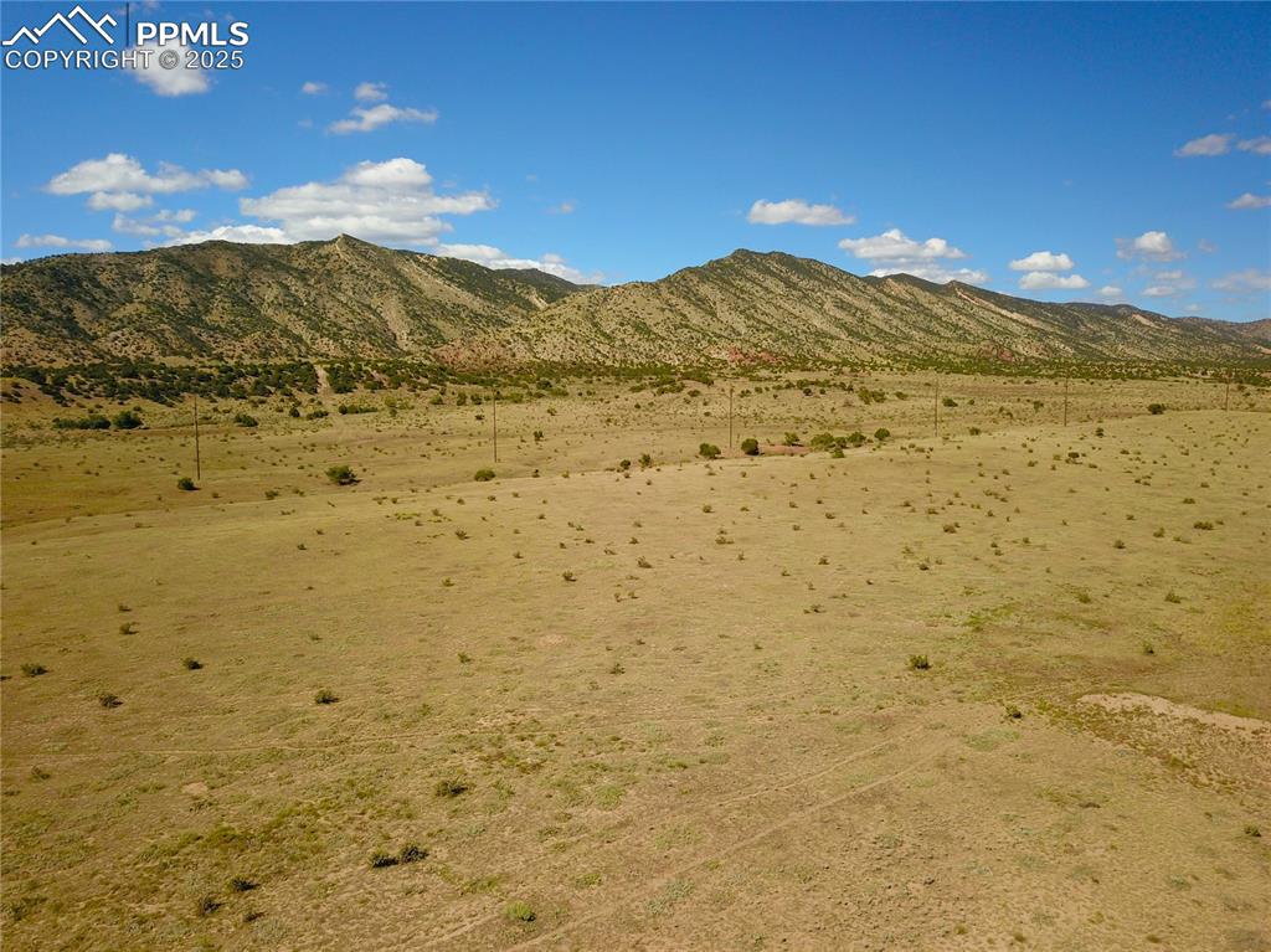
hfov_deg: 67.3
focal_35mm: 26
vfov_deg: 53.0
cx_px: 636
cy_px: 476
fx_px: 954
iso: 100
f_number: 2.2
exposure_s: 1/778
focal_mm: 4.73
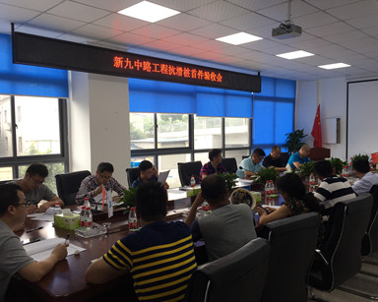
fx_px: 347
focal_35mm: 31
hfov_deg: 57.2
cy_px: 153
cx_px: 200
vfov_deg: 47.1
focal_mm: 4.15
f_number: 2.2
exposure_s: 1/100
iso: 40
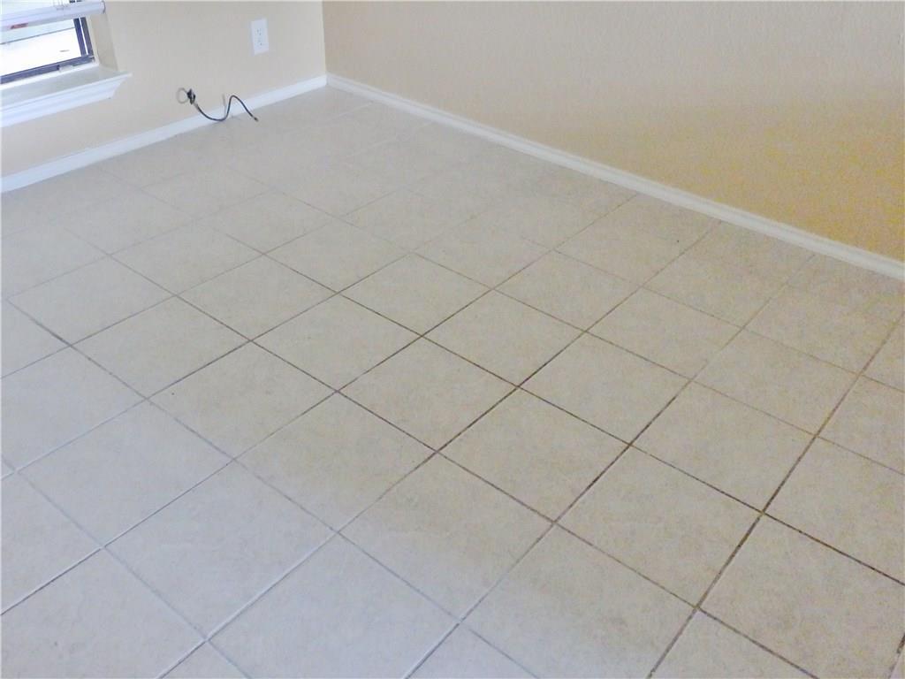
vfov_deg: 46.8
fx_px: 784
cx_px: 452
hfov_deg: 60.0
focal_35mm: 30
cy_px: 340
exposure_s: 1/30
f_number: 3.3
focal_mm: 5.5
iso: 1600
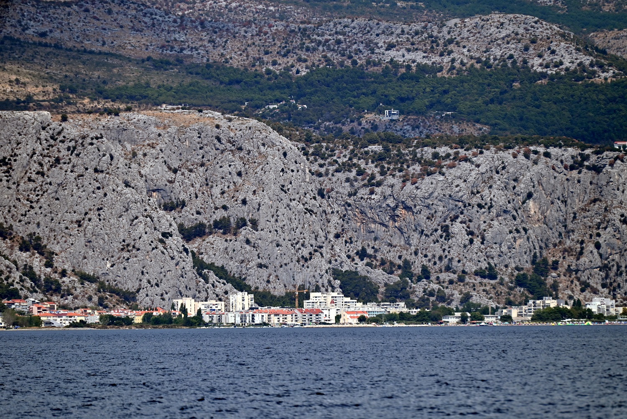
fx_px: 5226
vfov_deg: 4.6
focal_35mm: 300
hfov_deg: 6.9
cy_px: 210
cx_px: 314
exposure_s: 1/2500
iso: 250
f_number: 5.6
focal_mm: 300
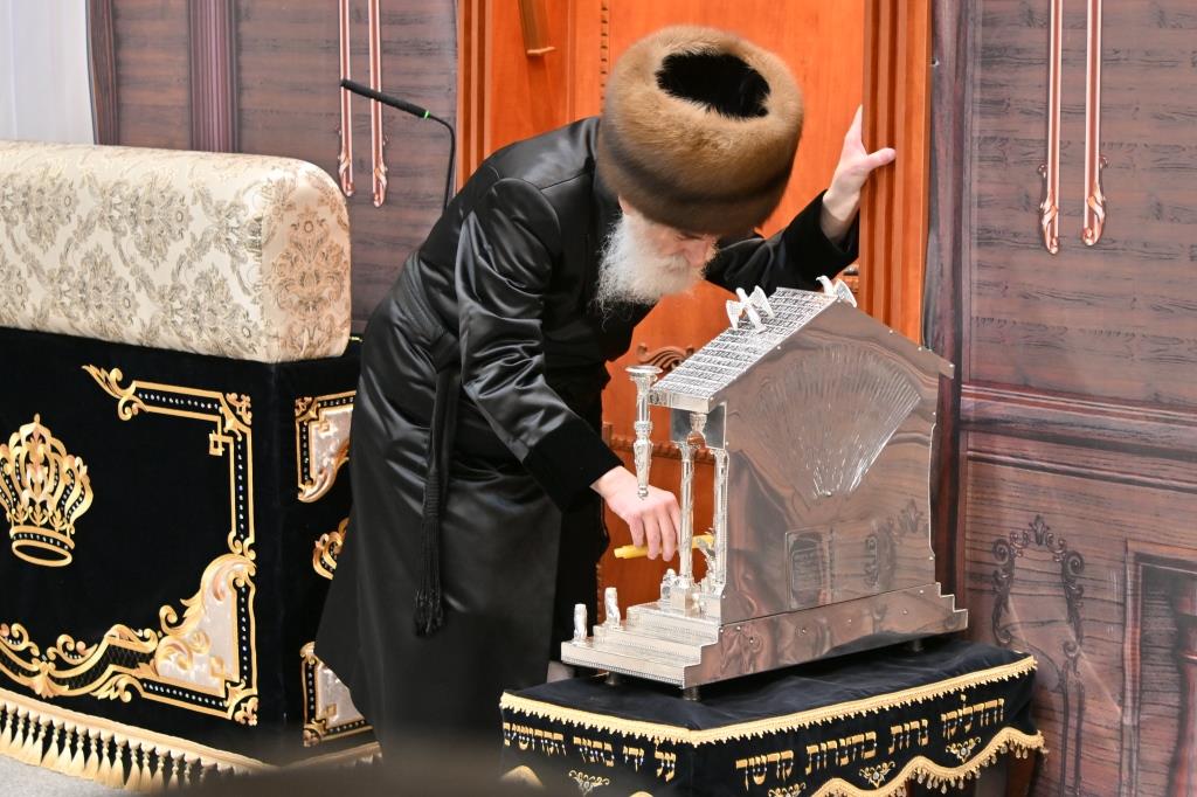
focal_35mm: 97
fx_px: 3224
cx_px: 598
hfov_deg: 21.0
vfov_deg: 14.1
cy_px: 398
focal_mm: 65
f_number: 4
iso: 320
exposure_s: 1/100
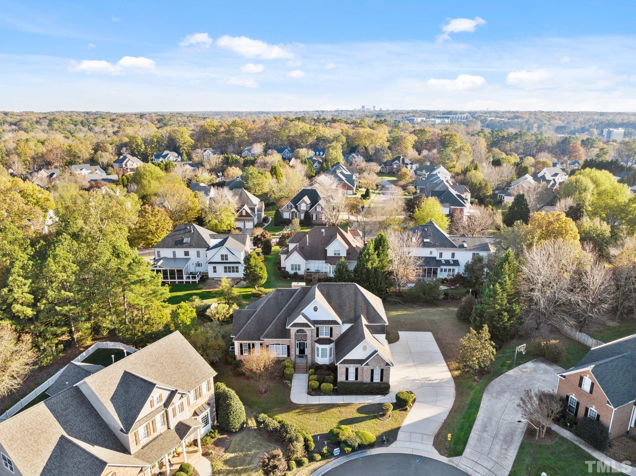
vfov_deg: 56.8
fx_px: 441
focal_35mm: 24
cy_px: 238
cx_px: 318
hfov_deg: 71.6
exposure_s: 1/120
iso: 400
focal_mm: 12.29
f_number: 2.8
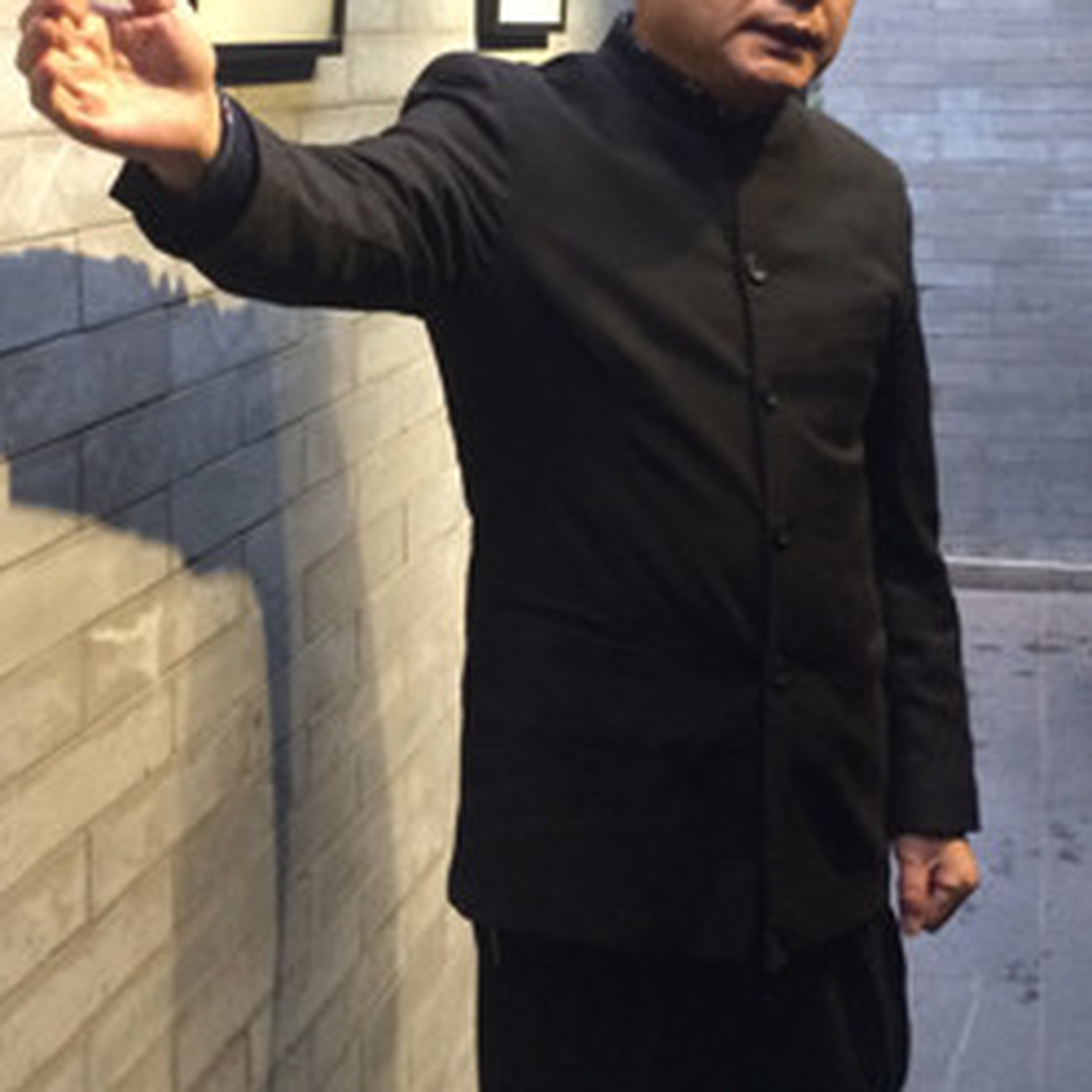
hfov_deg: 26.9
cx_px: 601
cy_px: 162
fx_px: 2284
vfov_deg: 26.2
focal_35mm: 64
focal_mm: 4.12
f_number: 2.2
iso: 200
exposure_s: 1/30
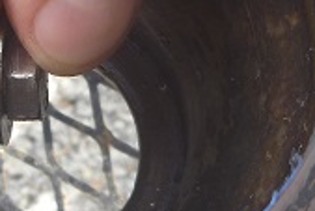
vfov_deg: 9.9
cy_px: 7
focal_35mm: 138
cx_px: -97
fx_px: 1209
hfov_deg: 14.2
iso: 80
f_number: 3.3
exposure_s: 1/100
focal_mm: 4.9
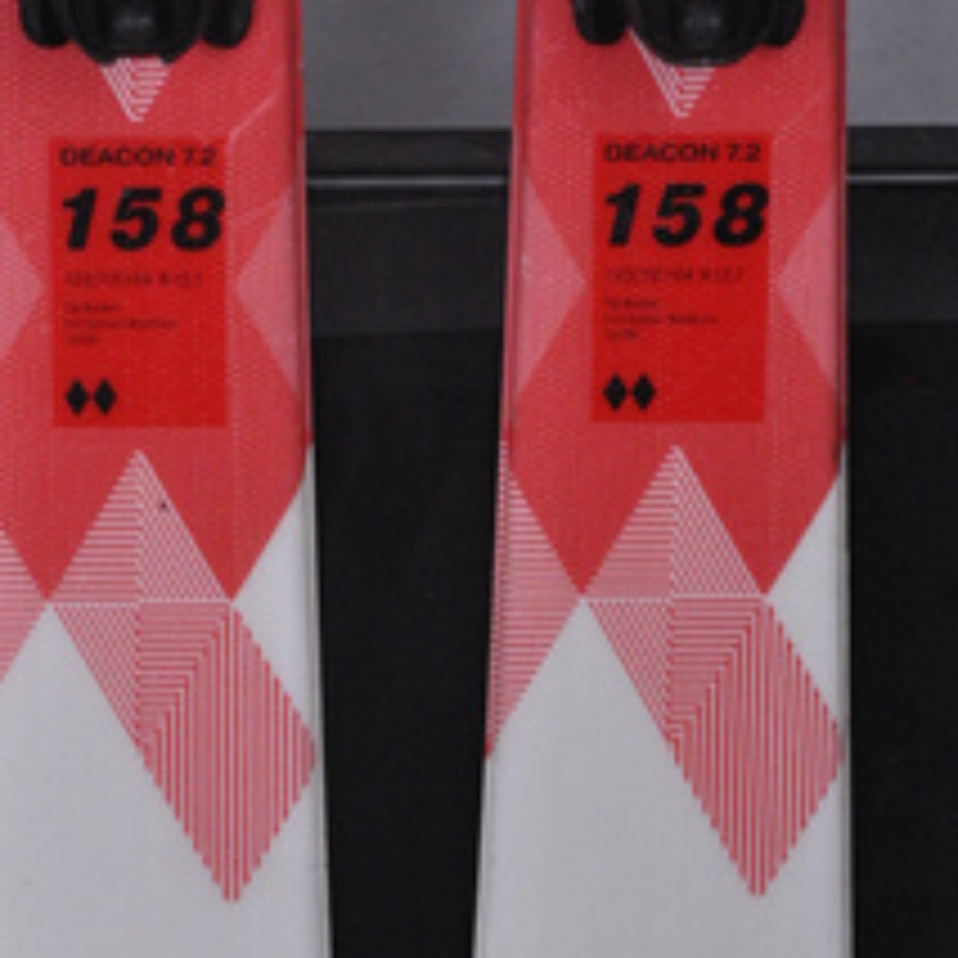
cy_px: 531
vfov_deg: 7.6
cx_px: 407
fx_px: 7167
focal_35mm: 229
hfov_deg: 7.6
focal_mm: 85
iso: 3200
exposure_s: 1/125
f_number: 9.5
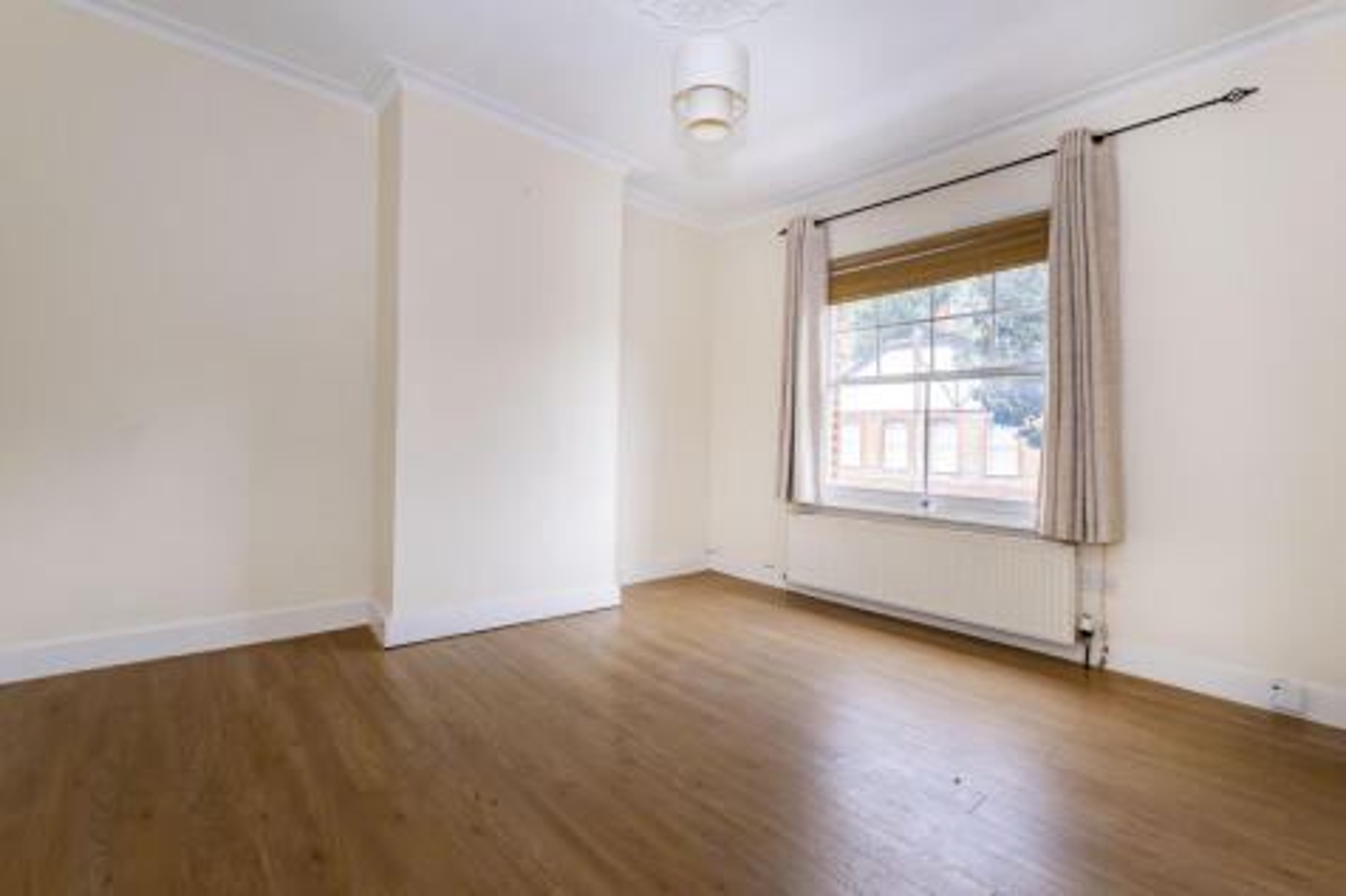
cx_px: 673
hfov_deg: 100.4
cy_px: 448
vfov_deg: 77.3
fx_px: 561
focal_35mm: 15
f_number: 7.1
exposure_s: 1/75
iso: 500
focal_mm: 10
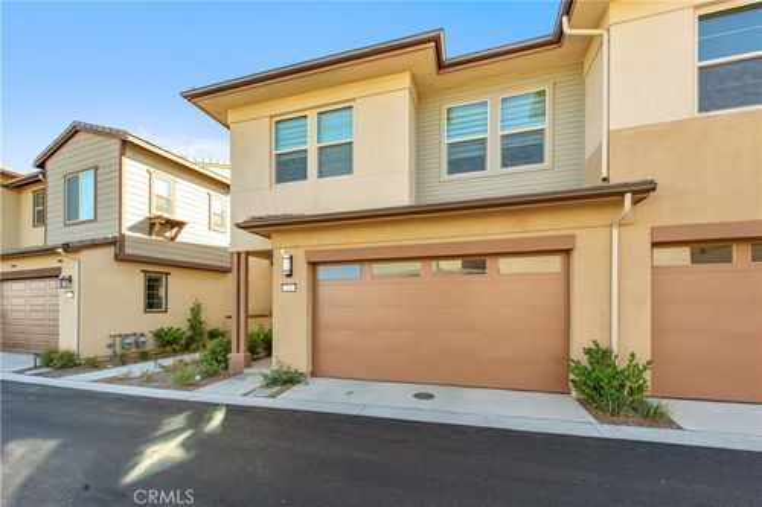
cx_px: 381
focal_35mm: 14
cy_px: 254
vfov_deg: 81.2
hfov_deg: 104.3
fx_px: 296
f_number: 8
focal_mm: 14
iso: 320
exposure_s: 1/250
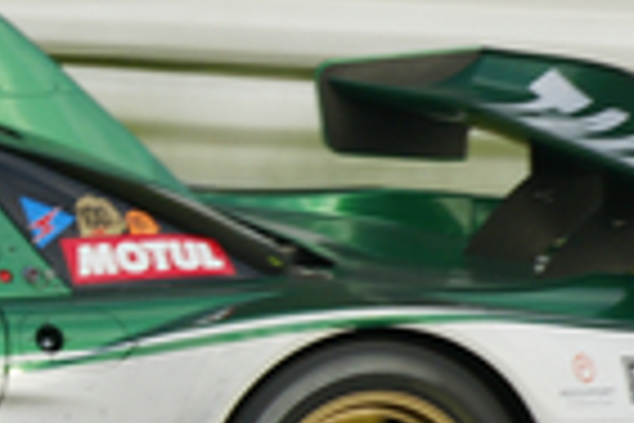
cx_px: -238
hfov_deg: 0.8
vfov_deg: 0.5
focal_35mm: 2724
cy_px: 81
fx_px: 47969
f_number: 11
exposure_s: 1/200
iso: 200
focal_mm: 400
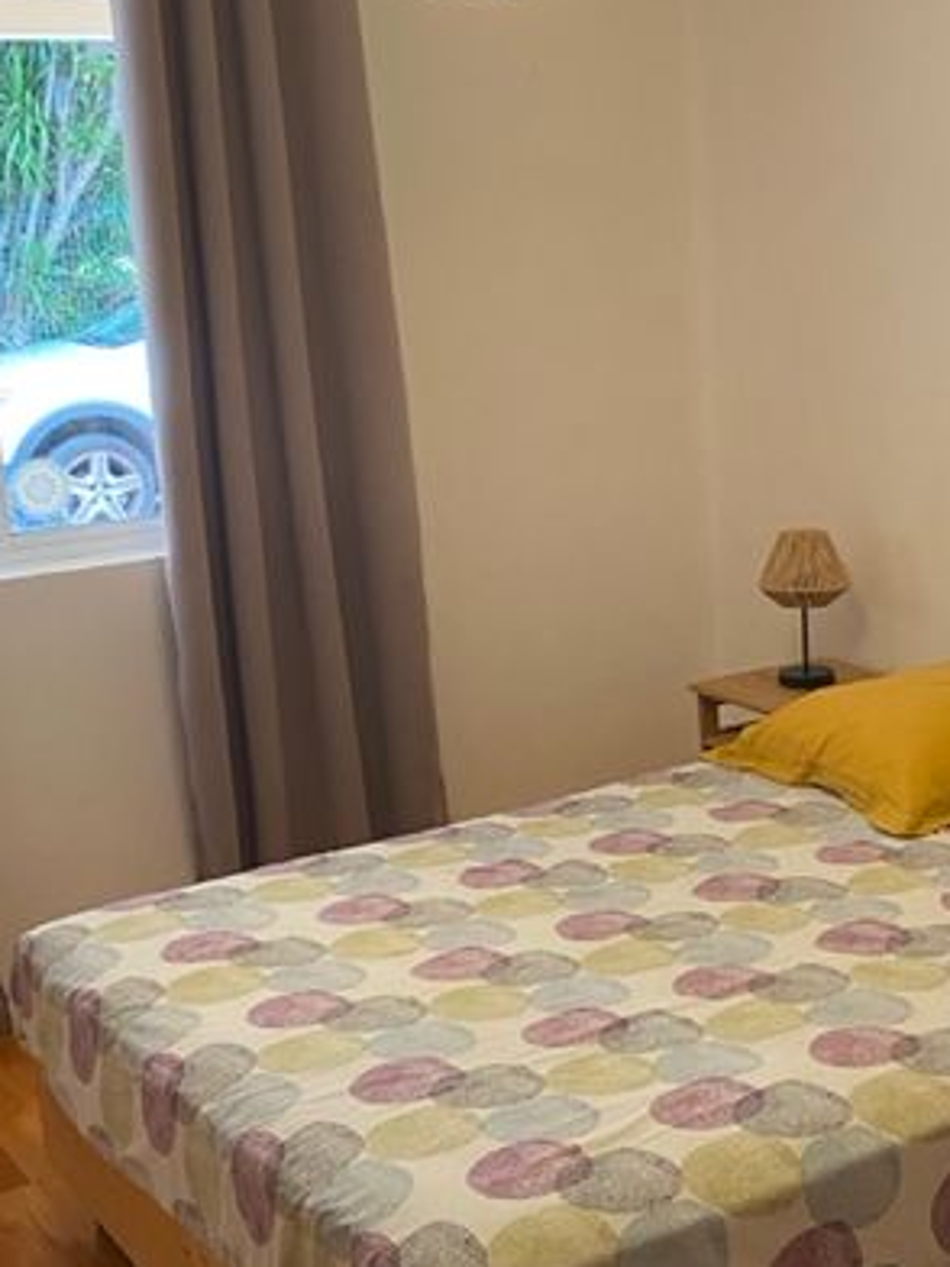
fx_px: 1939
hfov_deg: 27.2
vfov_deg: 36.2
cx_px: 685
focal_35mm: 53
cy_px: 656
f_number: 1.8
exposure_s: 1/60
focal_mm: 4.25
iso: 200
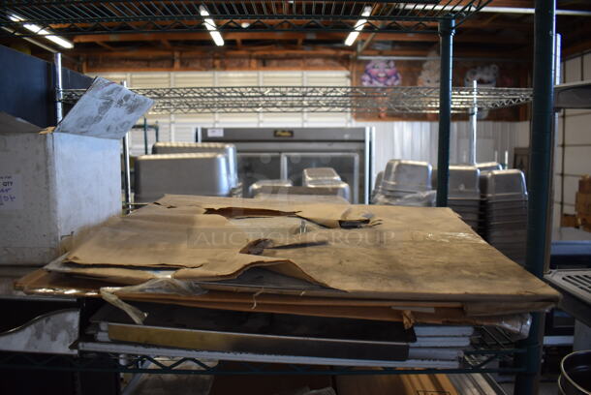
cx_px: 296
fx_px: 444
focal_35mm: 27
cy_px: 198
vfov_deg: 48.0
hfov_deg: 67.3
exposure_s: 1/125
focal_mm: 18
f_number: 3.5
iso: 800
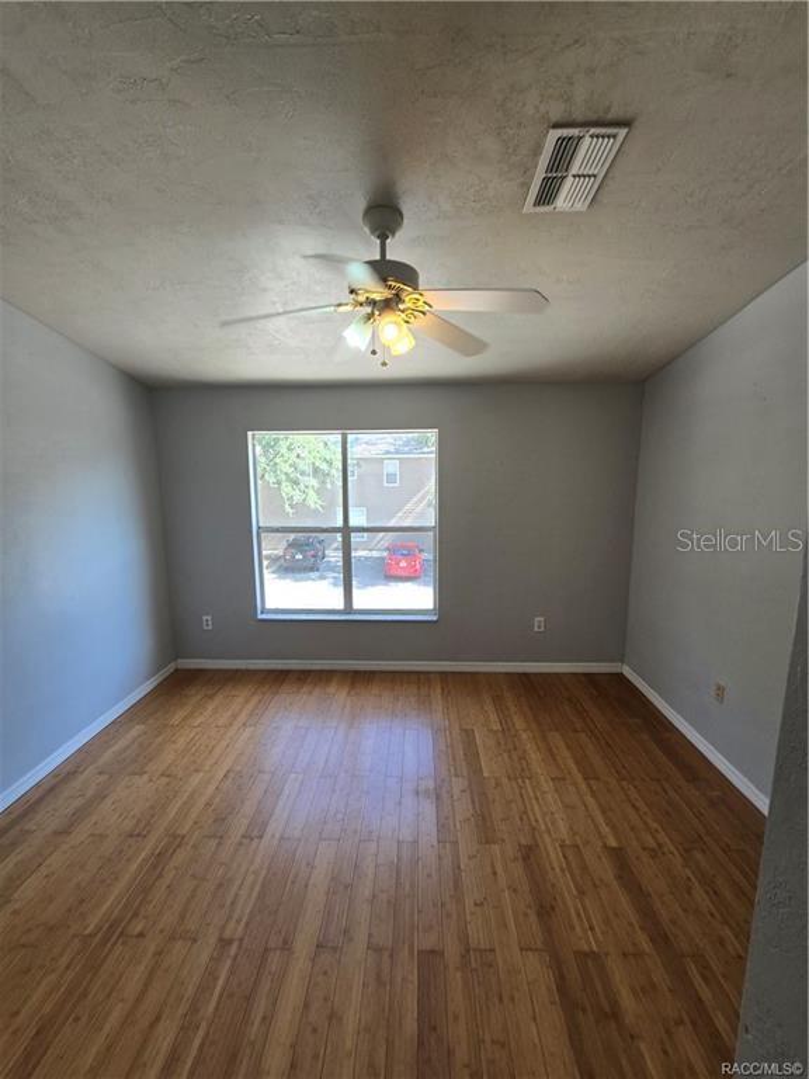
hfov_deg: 89.9
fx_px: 405
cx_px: 404
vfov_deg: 106.2
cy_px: 540
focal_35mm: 13
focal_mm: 2.2
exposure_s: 1/100
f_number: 2.2
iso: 50
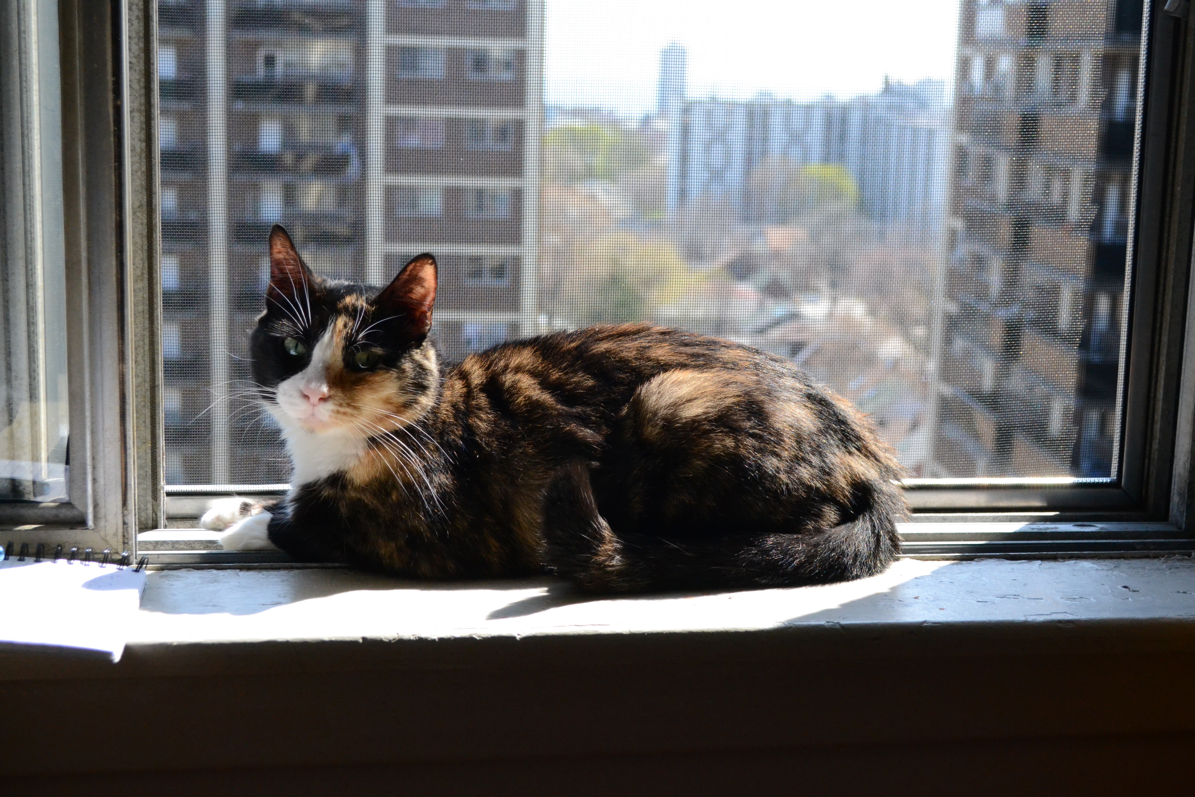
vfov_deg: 26.5
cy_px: 398
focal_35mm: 51
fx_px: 1693
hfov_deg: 38.9
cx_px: 598
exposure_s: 1/1250
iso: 1600
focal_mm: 34
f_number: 5.6
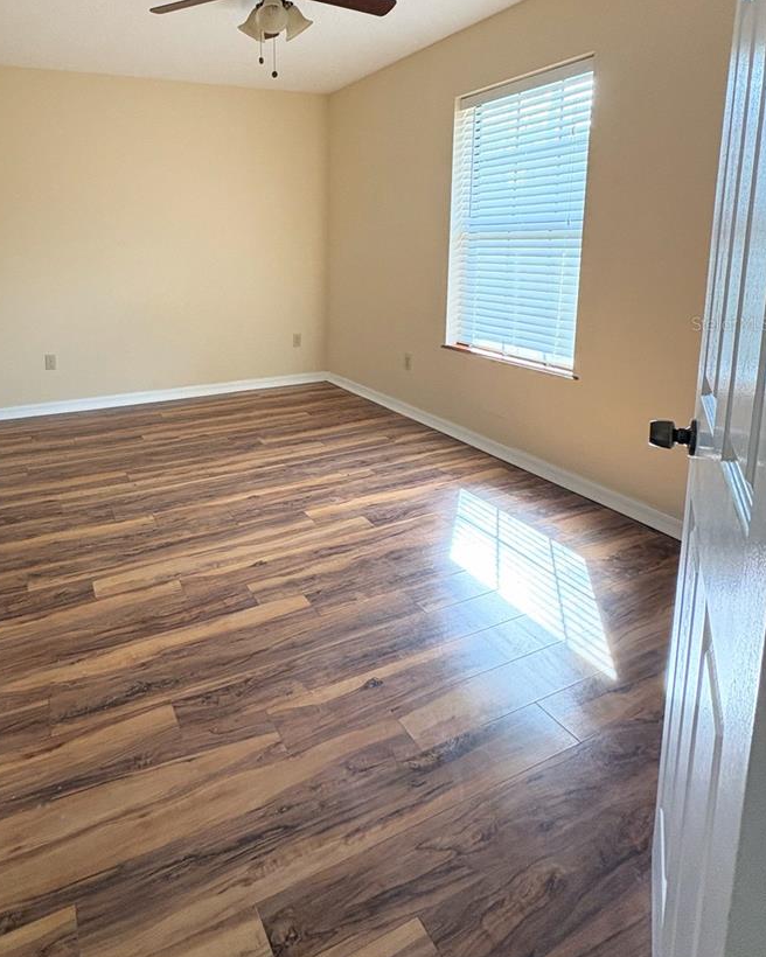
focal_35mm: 20
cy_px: 323
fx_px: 567
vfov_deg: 77.9
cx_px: 249
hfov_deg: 66.1
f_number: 2.2
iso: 200
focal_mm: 2.22
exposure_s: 1/99
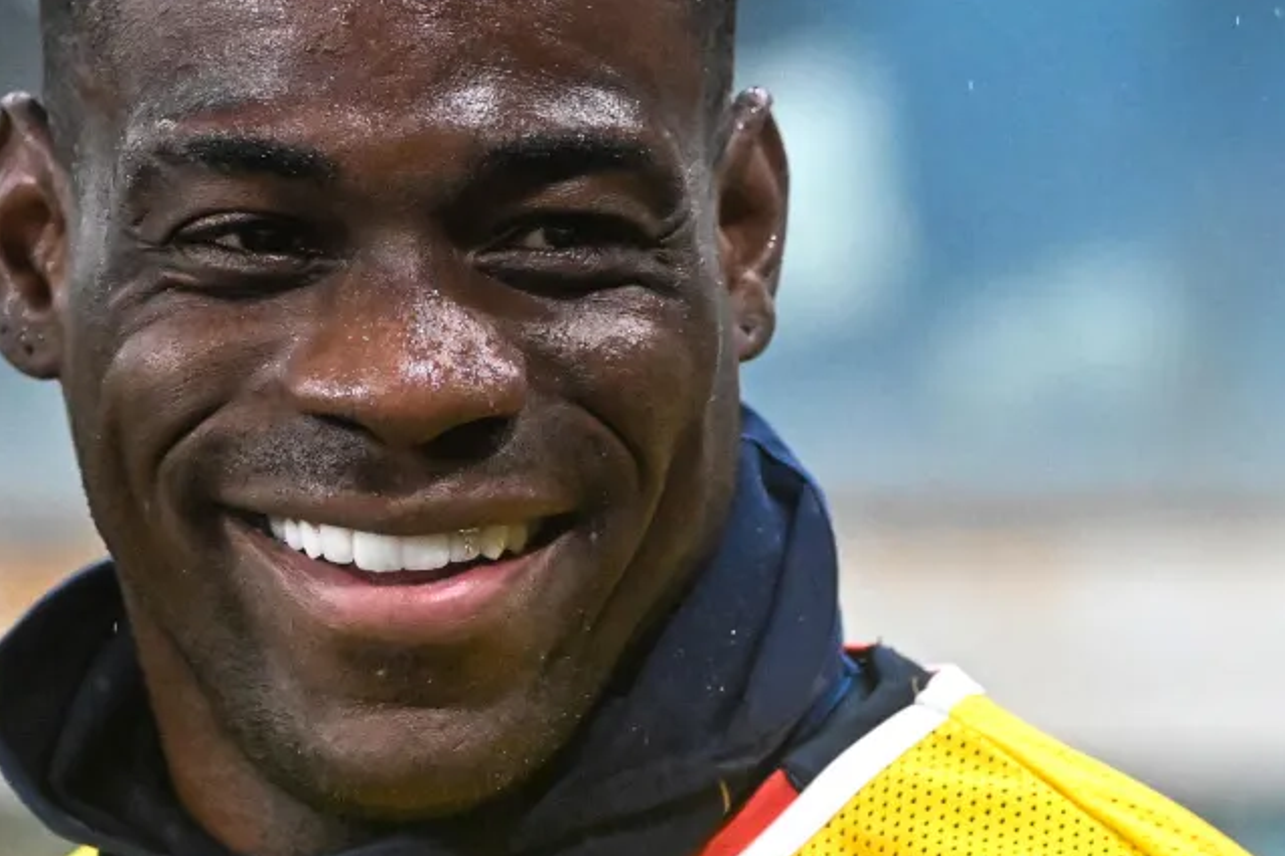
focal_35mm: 762
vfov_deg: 1.8
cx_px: 562
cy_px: 311
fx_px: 27190
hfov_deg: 2.7
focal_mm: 270
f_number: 4
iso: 8000
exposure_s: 1/1250
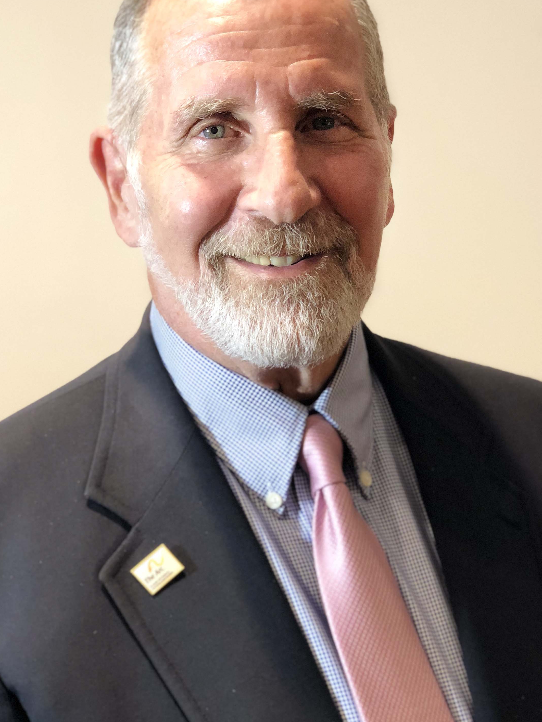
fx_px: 1545
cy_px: 356
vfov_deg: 26.3
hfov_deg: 19.9
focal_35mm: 74
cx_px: 270
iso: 125
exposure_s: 1/30
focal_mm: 6
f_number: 2.4
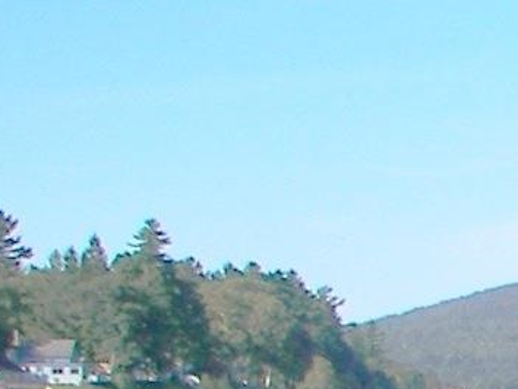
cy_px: 597
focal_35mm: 208
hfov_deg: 8.7
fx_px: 3115
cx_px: 1220
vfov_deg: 7.0
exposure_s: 1/800
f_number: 2.8
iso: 50
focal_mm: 6
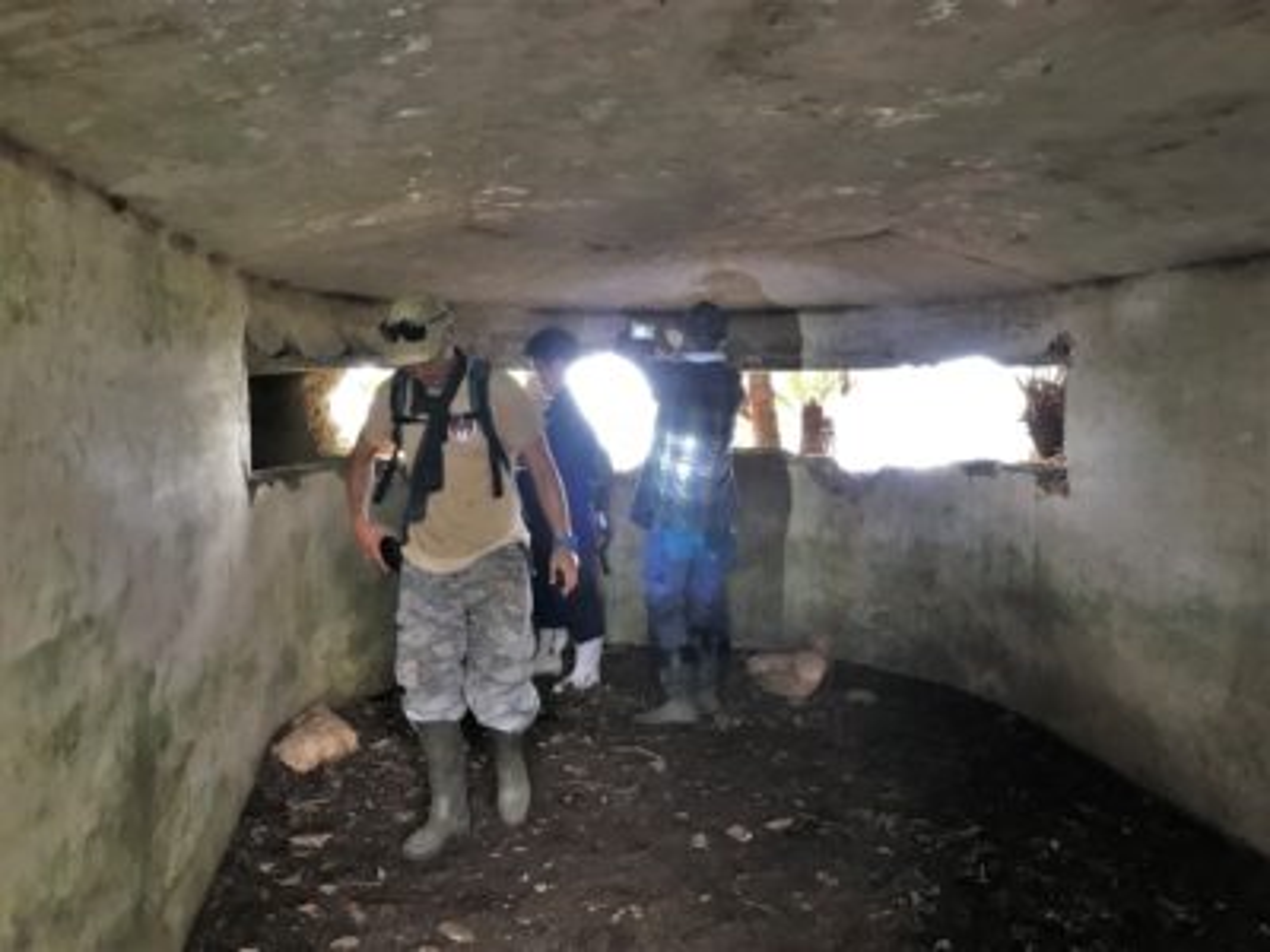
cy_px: 476
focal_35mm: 28
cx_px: 635
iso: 64
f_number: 1.8
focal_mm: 3.99
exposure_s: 1/15
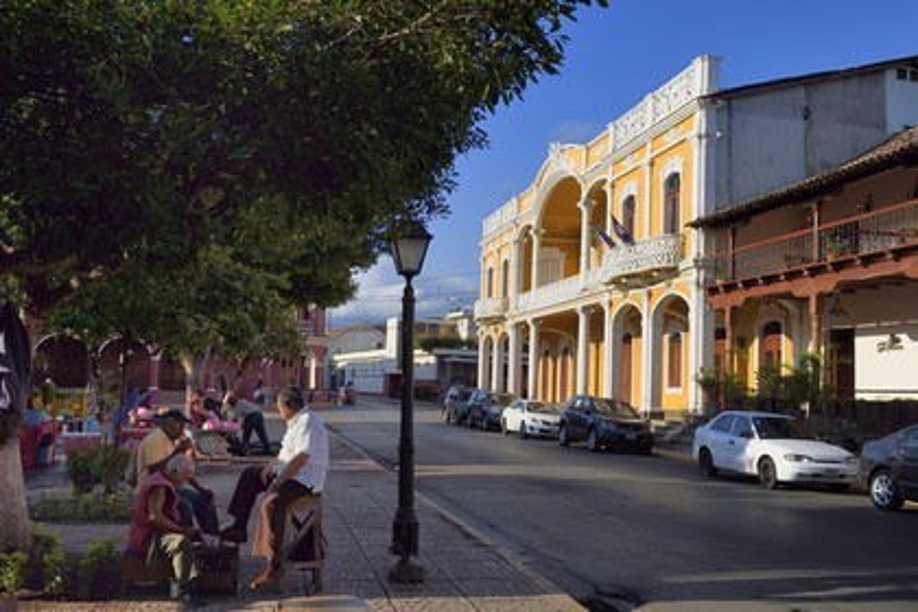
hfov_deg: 55.8
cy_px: 306
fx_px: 867
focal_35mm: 34
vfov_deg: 38.9
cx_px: 459
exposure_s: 1/250
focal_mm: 34
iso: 400
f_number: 14
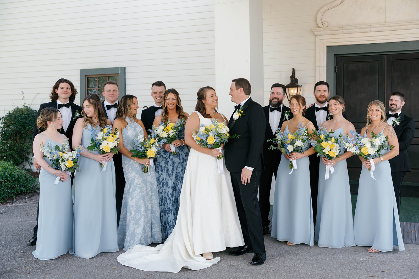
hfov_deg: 47.4
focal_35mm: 41
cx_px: 210
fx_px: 477
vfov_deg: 32.6
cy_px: 140
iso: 160
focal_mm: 41
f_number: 2.8
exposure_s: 1/1000
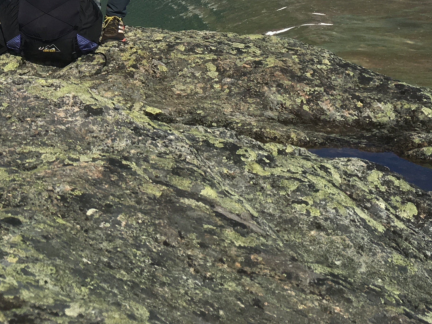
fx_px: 799
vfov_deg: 21.8
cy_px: -26
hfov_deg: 28.8
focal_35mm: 64
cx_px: 22
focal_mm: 4.15
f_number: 2.2
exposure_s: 1/2404
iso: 25
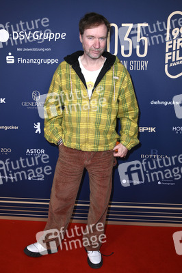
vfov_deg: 58.8
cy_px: 136
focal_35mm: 32
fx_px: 243
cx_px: 91
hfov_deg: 41.0
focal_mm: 32
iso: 500
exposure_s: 1/250
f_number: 5.6
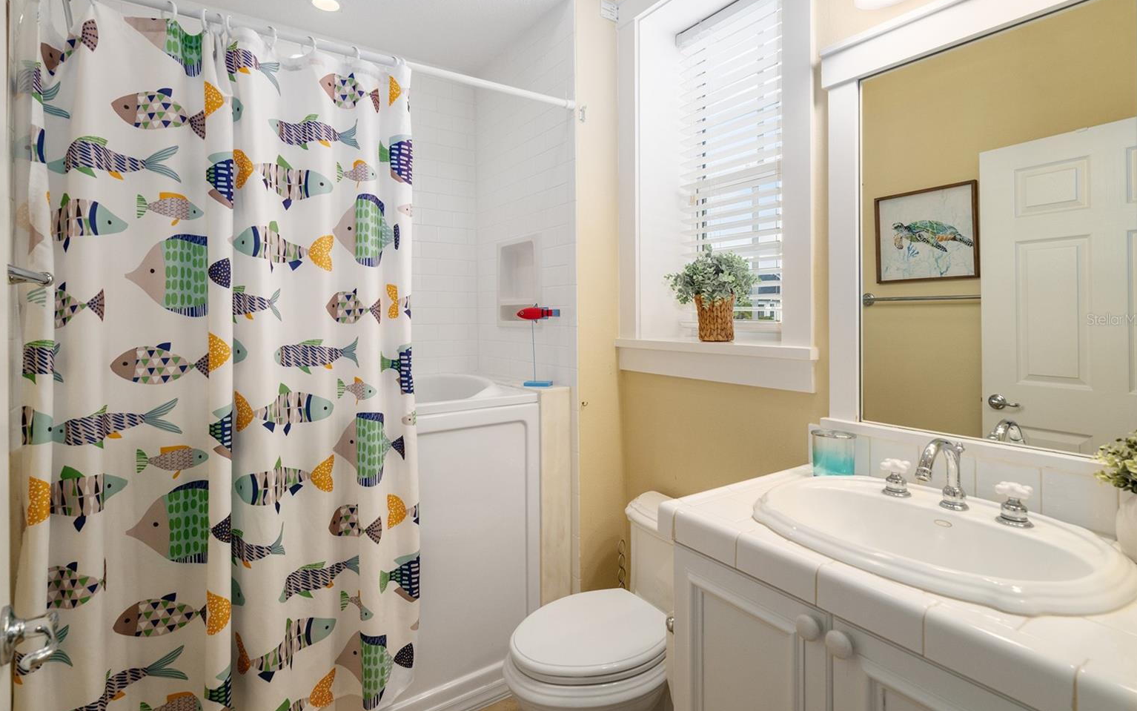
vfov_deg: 67.8
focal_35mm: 17
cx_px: 560
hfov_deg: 94.4
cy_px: 319
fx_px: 527
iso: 500
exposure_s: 1/25
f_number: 8
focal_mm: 16
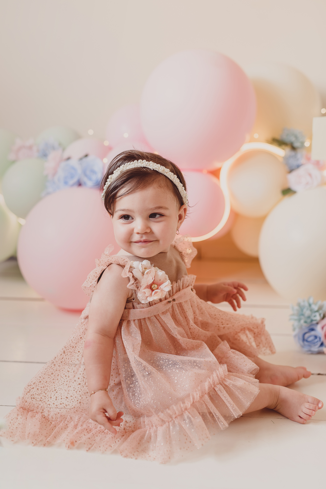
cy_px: 244
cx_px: 163
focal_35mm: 50
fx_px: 679
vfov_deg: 39.6
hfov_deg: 27.0
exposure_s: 1/80
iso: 100
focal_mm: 50
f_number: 2.2
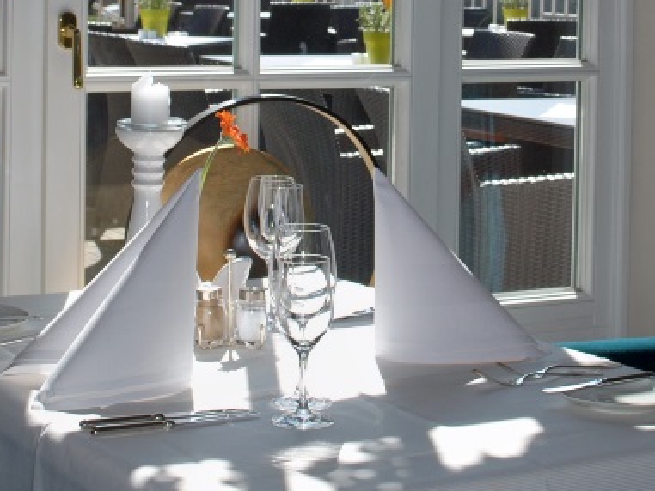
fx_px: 1912
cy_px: 4
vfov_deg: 14.4
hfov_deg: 19.4
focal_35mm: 101
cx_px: 399
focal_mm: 26
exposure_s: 1/200
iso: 100
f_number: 6.3
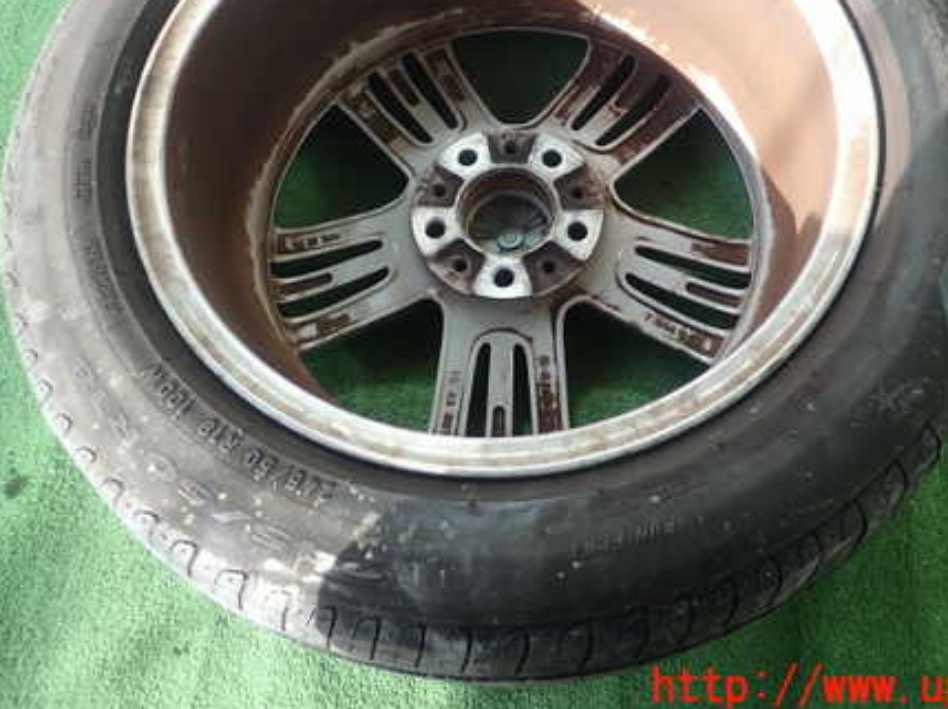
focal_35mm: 35
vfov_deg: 40.0
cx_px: 488
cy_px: 219
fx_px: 958
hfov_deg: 52.7
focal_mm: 4.5
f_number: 2
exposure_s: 1/60
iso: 125
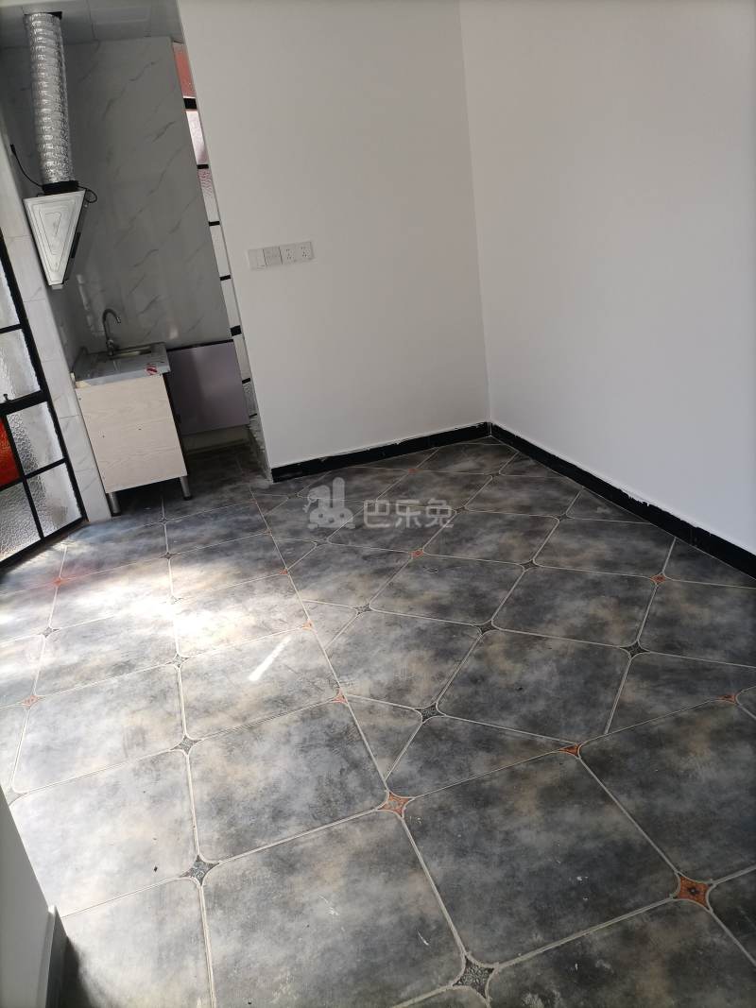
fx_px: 757
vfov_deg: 67.3
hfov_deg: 53.1
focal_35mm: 26
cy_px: 504
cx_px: 378
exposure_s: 1/284
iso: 100
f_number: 1.8
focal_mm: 4.77
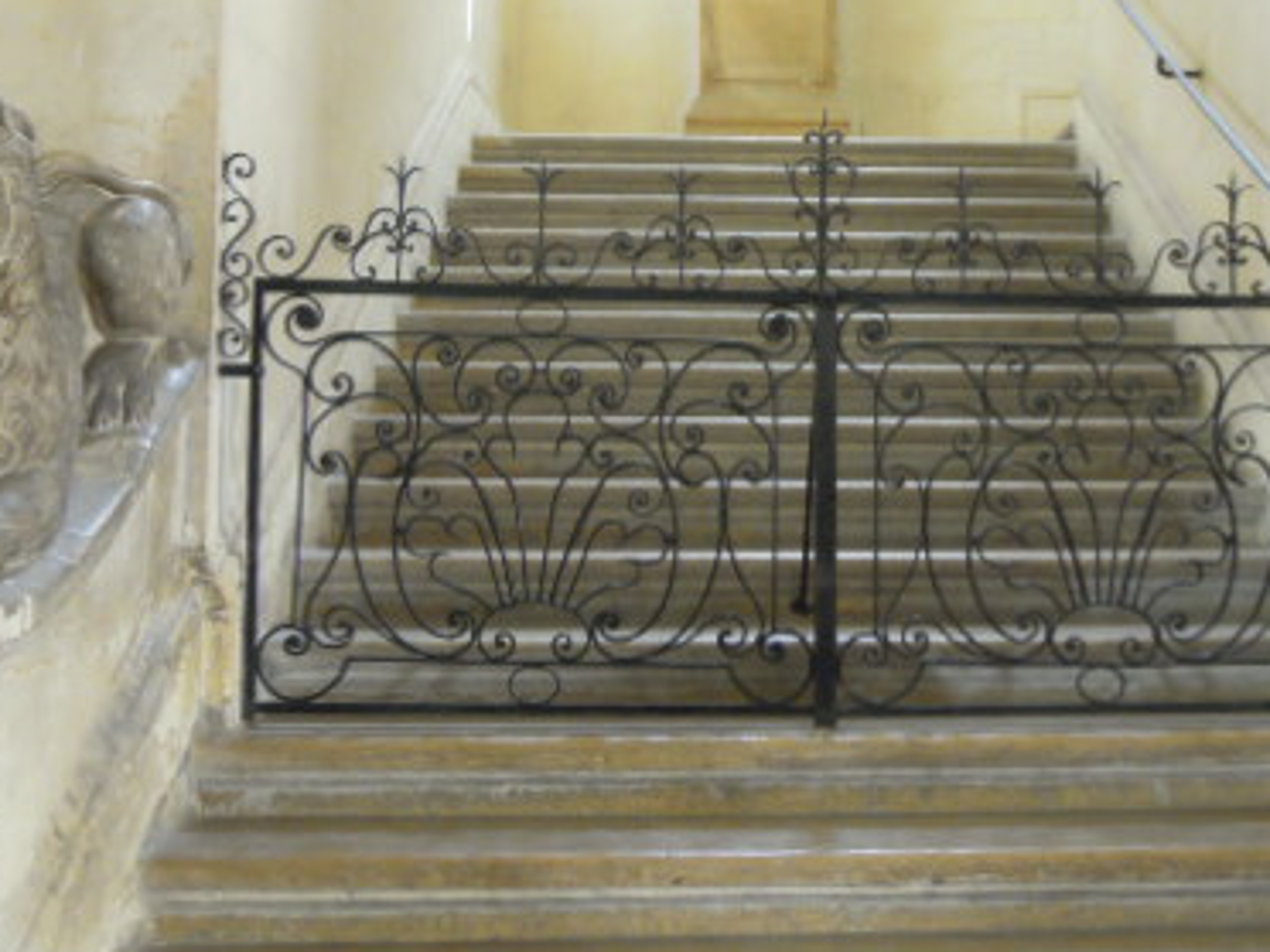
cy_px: 314
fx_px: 2018
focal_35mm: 55
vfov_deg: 26.4
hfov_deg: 34.6
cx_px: 850
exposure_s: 1/20
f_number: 2.8
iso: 400
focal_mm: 5.7
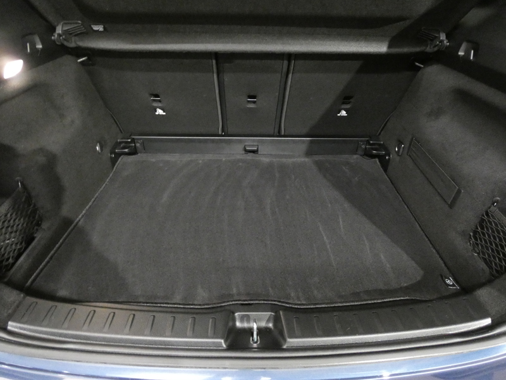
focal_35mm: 20
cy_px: 190
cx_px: 253
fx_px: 292
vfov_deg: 66.0
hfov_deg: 81.7
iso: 1600
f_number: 2.8
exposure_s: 1/15
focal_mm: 3.6
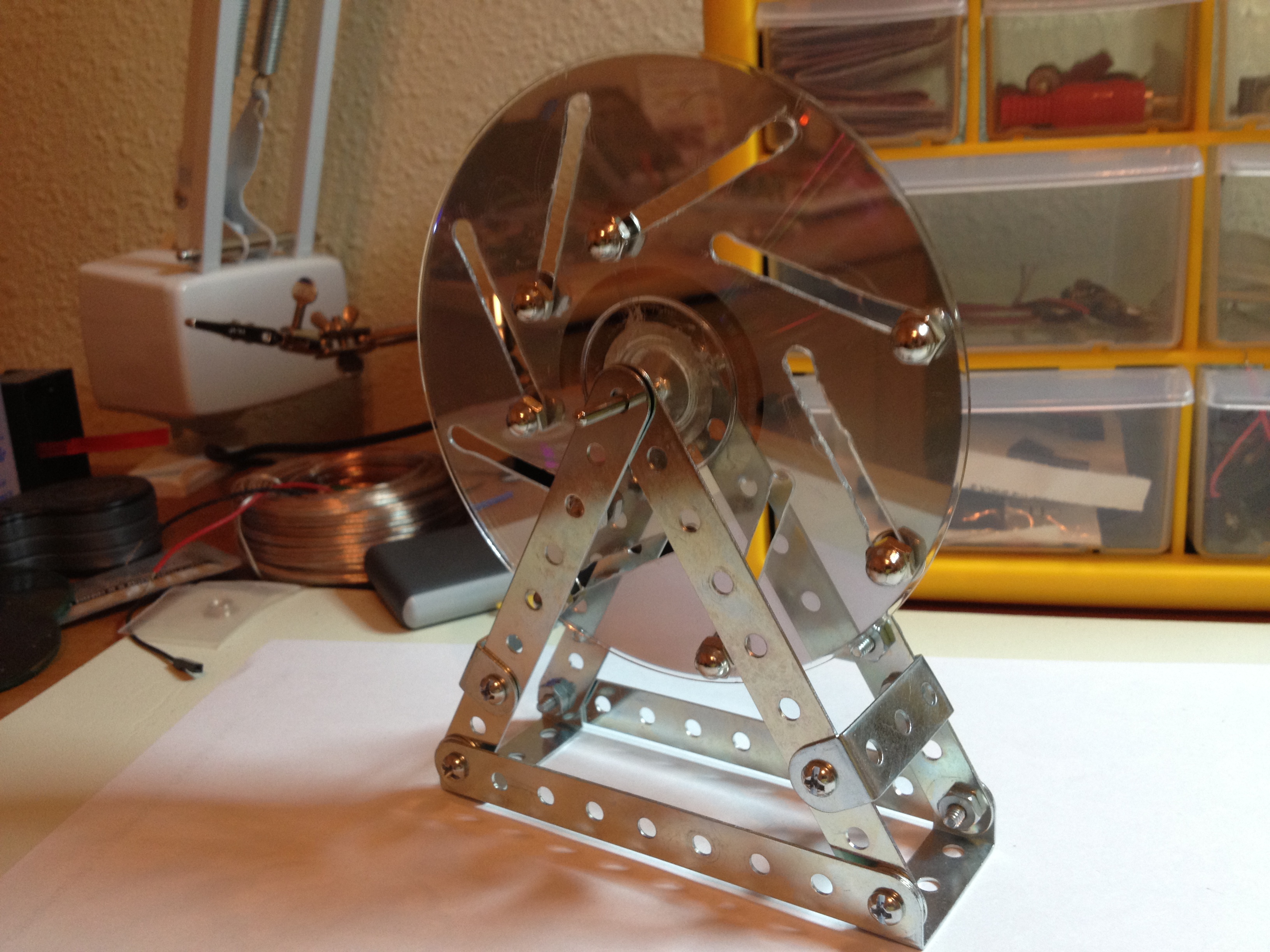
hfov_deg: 52.6
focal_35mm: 35
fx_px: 1284
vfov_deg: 40.7
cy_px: 476
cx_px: 635
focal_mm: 4.28
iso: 100
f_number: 2.4
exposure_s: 1/20
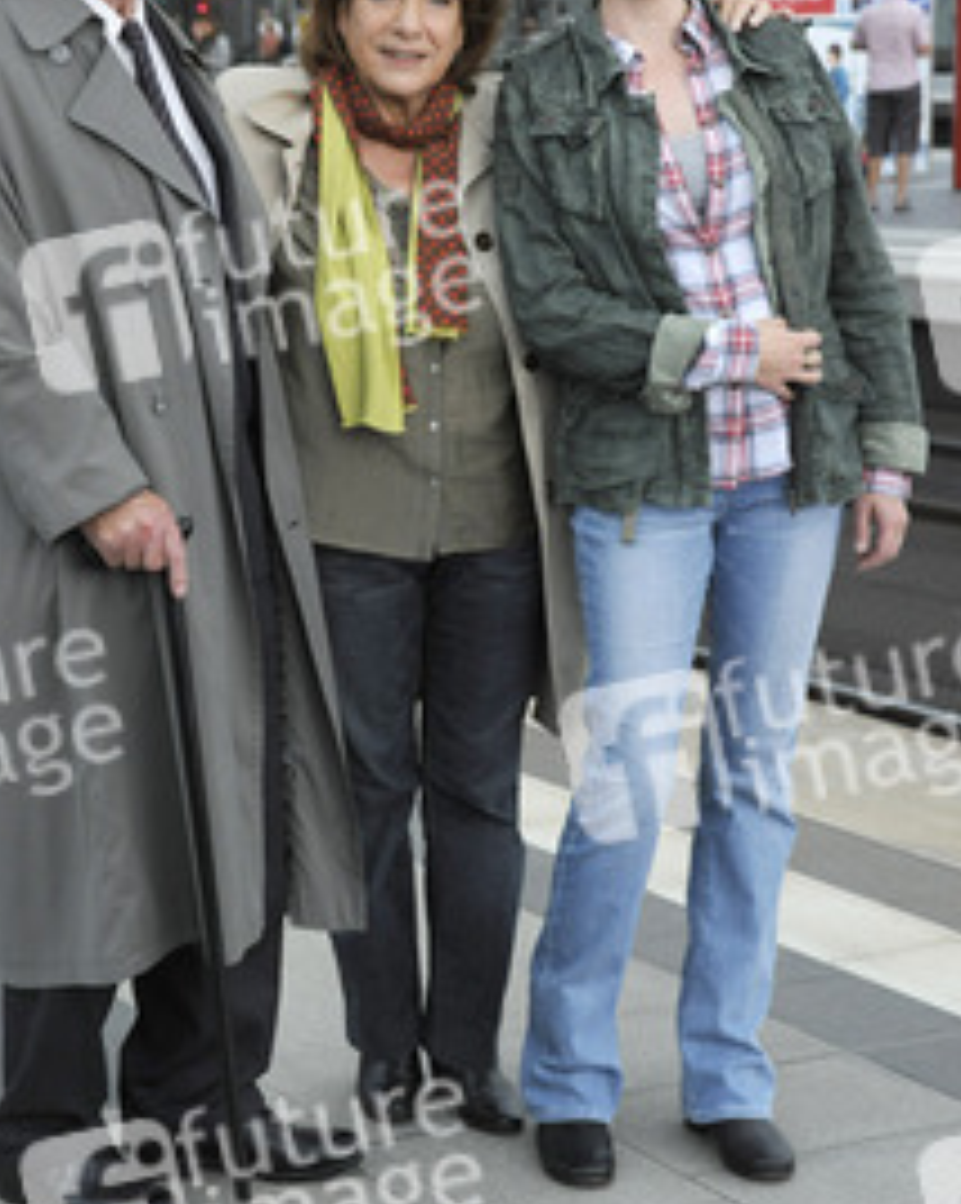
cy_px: 512
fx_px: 3239
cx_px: 382
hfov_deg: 16.9
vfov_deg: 21.0
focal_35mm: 91
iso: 2000
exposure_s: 1/80
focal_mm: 65
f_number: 5.6
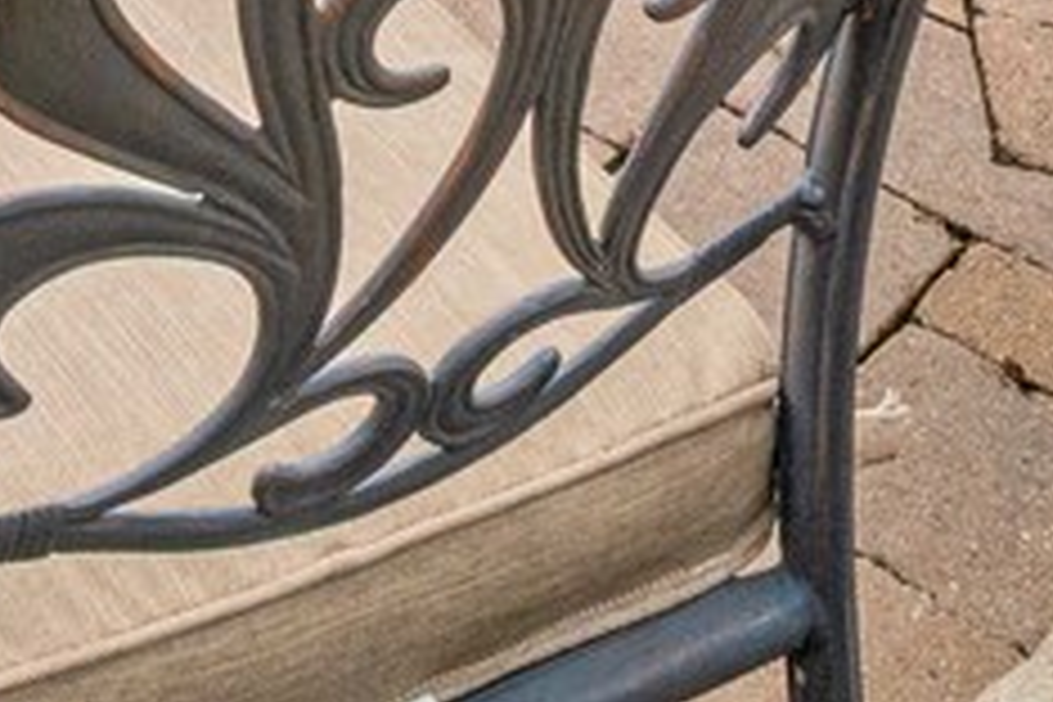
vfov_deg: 9.2
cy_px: -1724
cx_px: -808
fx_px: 2837
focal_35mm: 97
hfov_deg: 17.4
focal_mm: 14
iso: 800
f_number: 11
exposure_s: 1/80
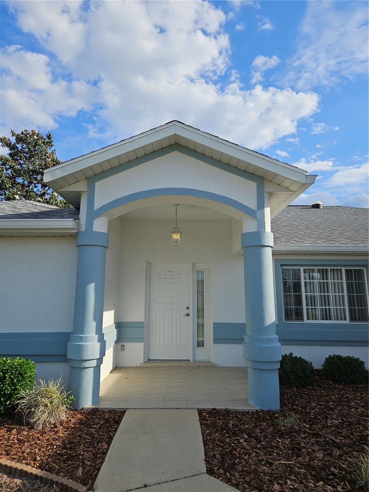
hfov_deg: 58.9
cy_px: 246
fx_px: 327
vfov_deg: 73.9
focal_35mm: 23
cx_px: 184
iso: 25
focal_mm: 5.4
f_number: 1.8
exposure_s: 1/1946
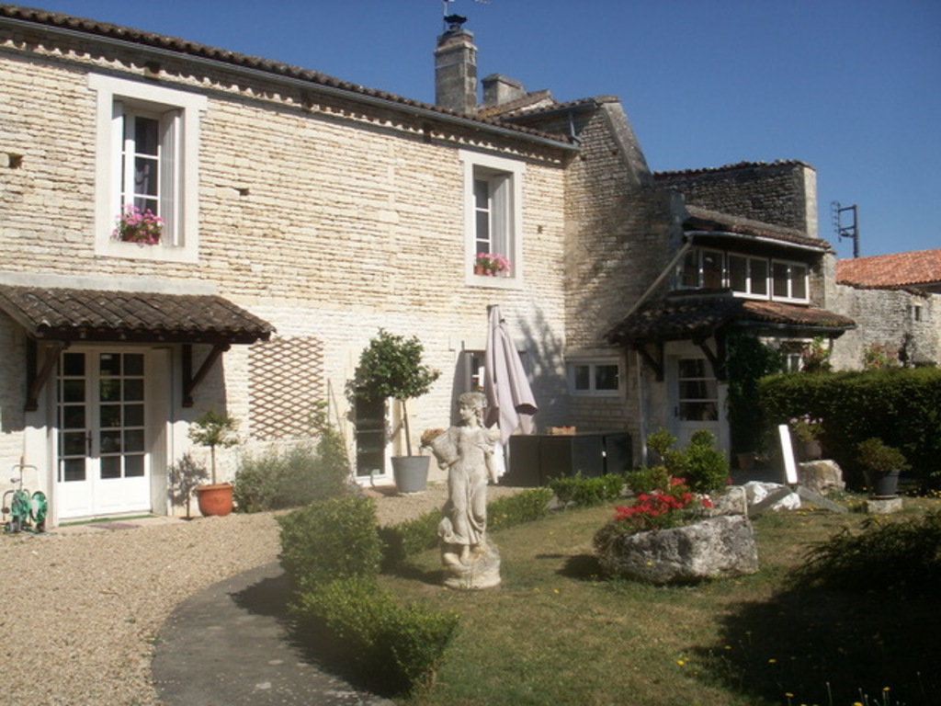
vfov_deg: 38.7
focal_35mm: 37
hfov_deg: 50.1
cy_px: 353
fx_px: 1006
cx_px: 470
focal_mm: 7.7
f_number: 7.1
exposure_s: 1/400
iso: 50
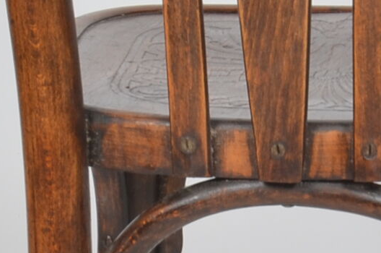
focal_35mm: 252
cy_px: 150
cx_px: 741
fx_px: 2662
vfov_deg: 5.4
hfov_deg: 7.9
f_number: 11
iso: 100
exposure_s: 1/125
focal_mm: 24
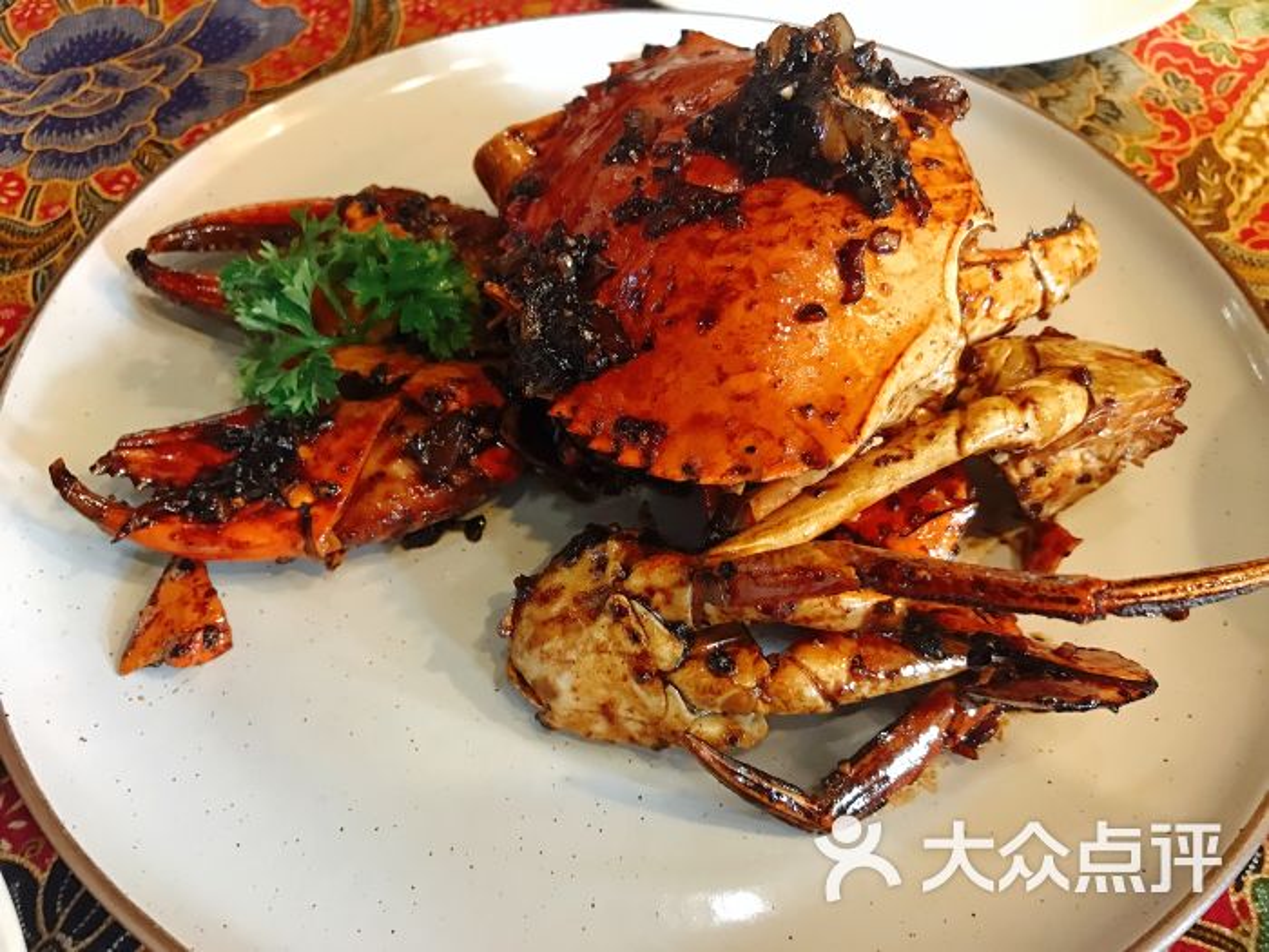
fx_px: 1026
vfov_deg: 49.7
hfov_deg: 63.4
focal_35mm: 28
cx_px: 634
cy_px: 476
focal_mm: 3.99
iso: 100
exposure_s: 1/11
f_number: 1.8
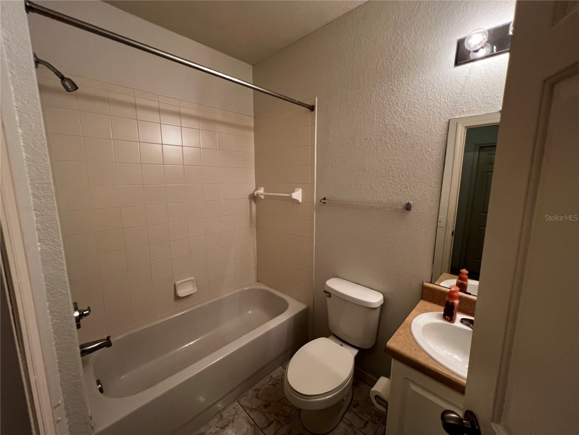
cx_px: 290
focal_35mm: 13
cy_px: 218
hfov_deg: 106.2
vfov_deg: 89.9
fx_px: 217
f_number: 1.8
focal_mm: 1.57
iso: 200
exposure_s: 1/120
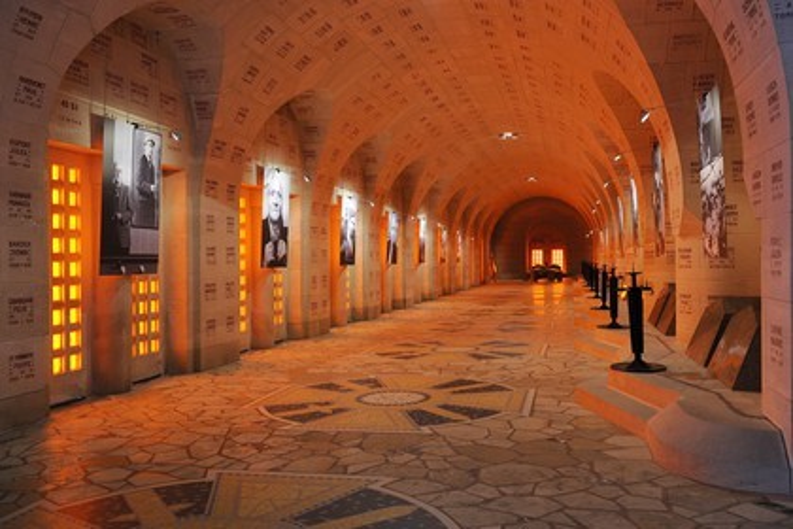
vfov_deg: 41.1
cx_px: 396
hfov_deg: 58.7
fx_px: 705
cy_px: 264
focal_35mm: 32
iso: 1600
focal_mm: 32
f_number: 4
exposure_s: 1/30
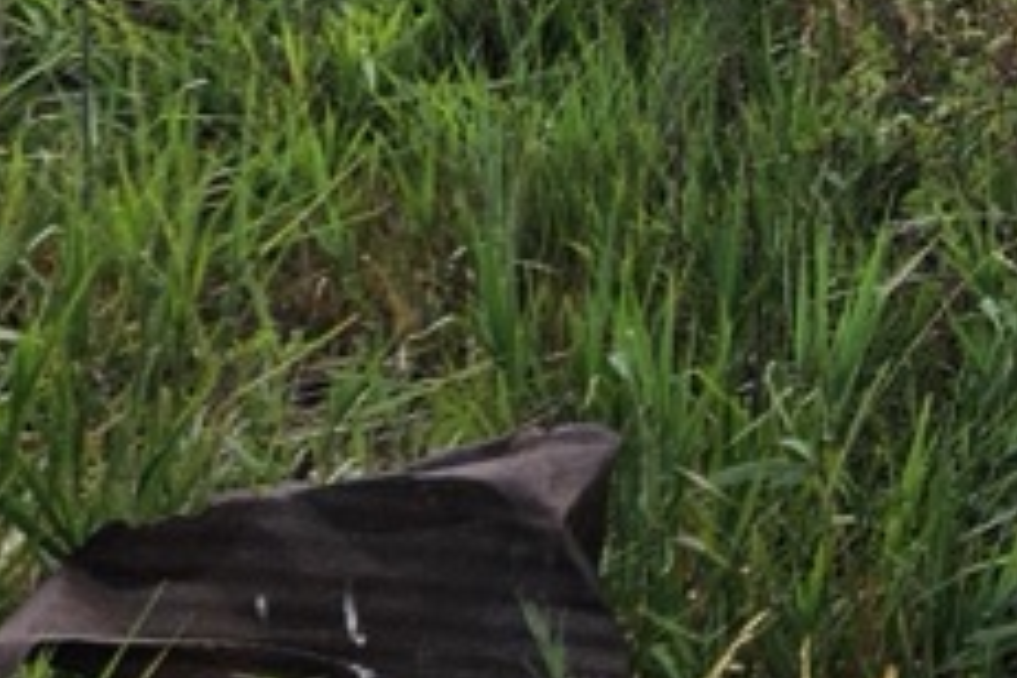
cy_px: -542
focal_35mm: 124
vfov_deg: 10.4
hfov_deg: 15.3
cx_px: 1514
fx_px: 3503
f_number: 1.8
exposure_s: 1/2163
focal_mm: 5.4
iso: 25
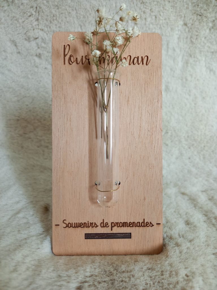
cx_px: 108
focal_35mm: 25
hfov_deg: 54.9
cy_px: 145
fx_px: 209
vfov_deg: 69.4
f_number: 1.8
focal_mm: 4.65
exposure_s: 1/50
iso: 160
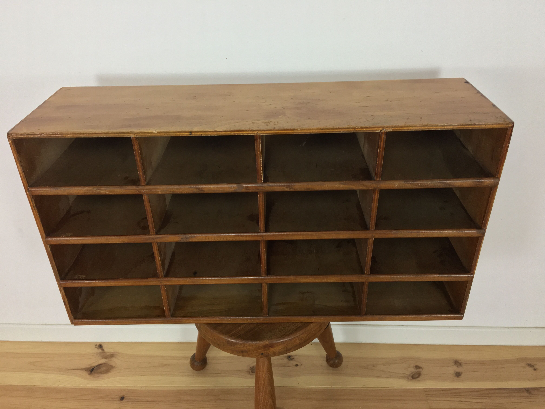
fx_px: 457
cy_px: 204
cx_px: 272
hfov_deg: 61.7
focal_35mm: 29
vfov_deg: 48.2
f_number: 2.2
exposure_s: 1/33
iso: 64
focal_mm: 4.15
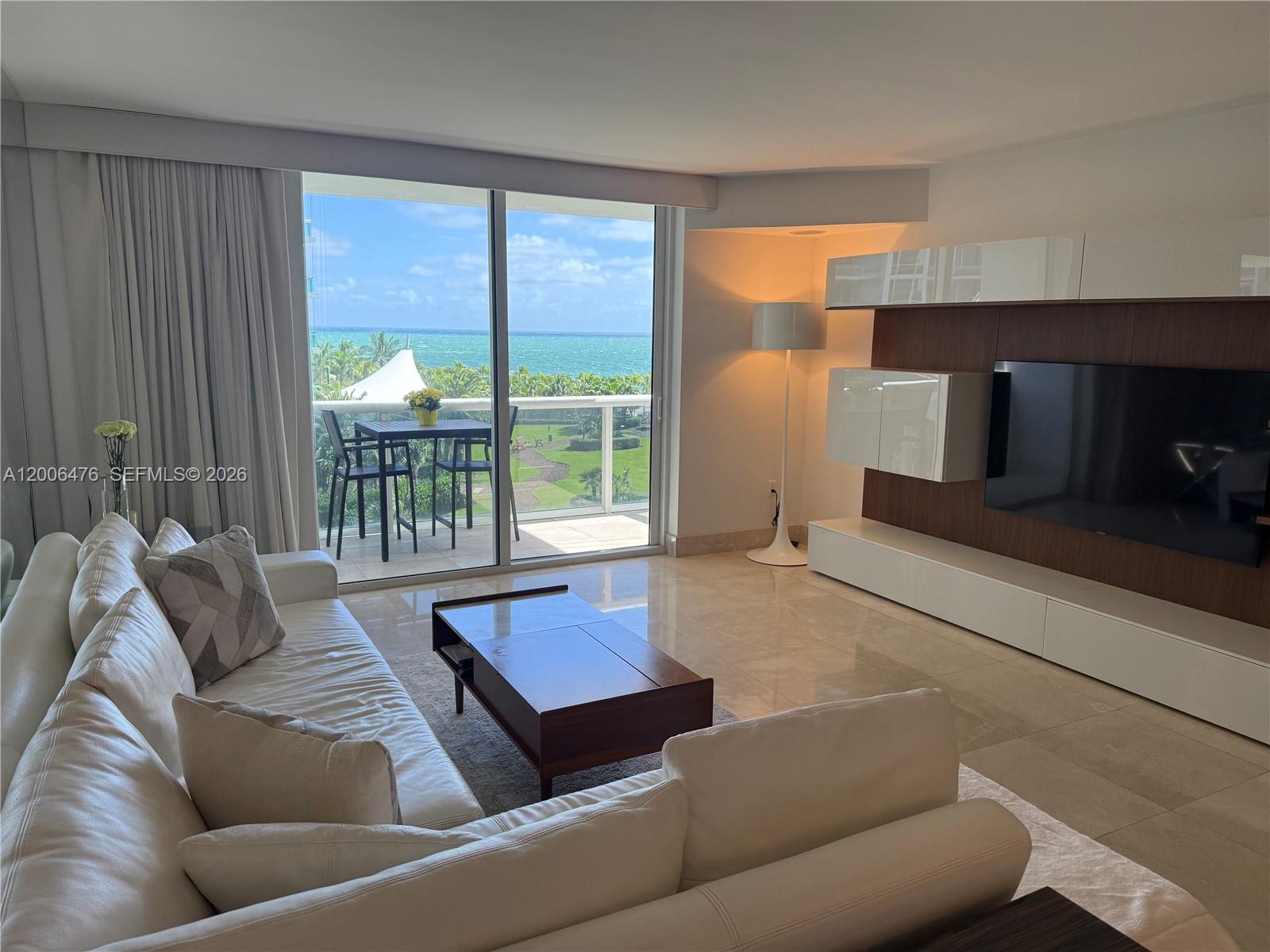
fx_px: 881
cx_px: 635
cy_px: 476
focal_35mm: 24
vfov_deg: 56.8
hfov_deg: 71.6
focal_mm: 6.76
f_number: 1.78
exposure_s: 1/321
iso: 100
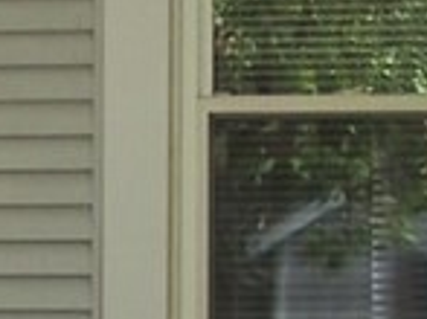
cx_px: -64
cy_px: 412
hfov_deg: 5.9
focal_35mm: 335
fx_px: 4129
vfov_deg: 4.4
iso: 80
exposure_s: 1/60
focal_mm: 8
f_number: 3
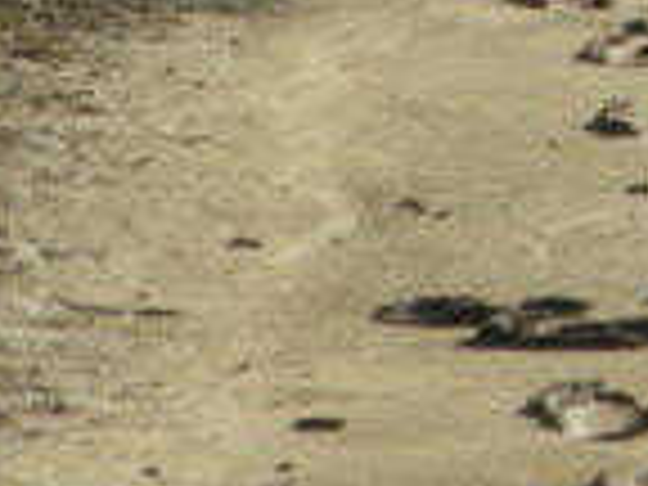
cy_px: -482
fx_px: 11438
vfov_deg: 2.4
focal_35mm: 611
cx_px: 1102
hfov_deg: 3.2
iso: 64
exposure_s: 1/320
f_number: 4.5
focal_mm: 24.3
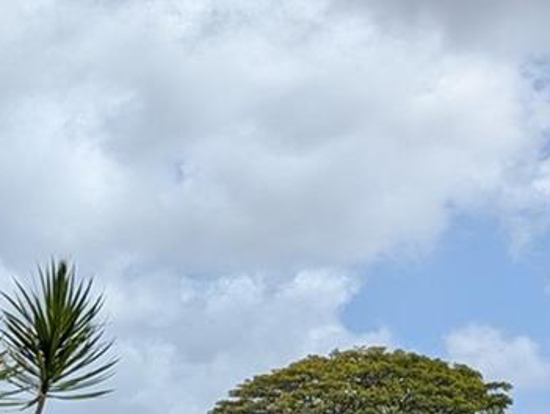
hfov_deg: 14.3
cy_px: 339
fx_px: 1734
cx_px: -627
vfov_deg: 13.5
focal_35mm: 109
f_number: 1.68
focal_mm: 6.9
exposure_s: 1/1645
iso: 20
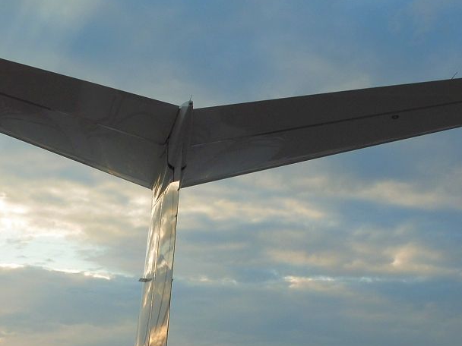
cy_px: 258
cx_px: 182
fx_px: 921
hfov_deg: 28.1
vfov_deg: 21.1
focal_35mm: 69
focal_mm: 7.4
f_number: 5
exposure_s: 1/160
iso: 100
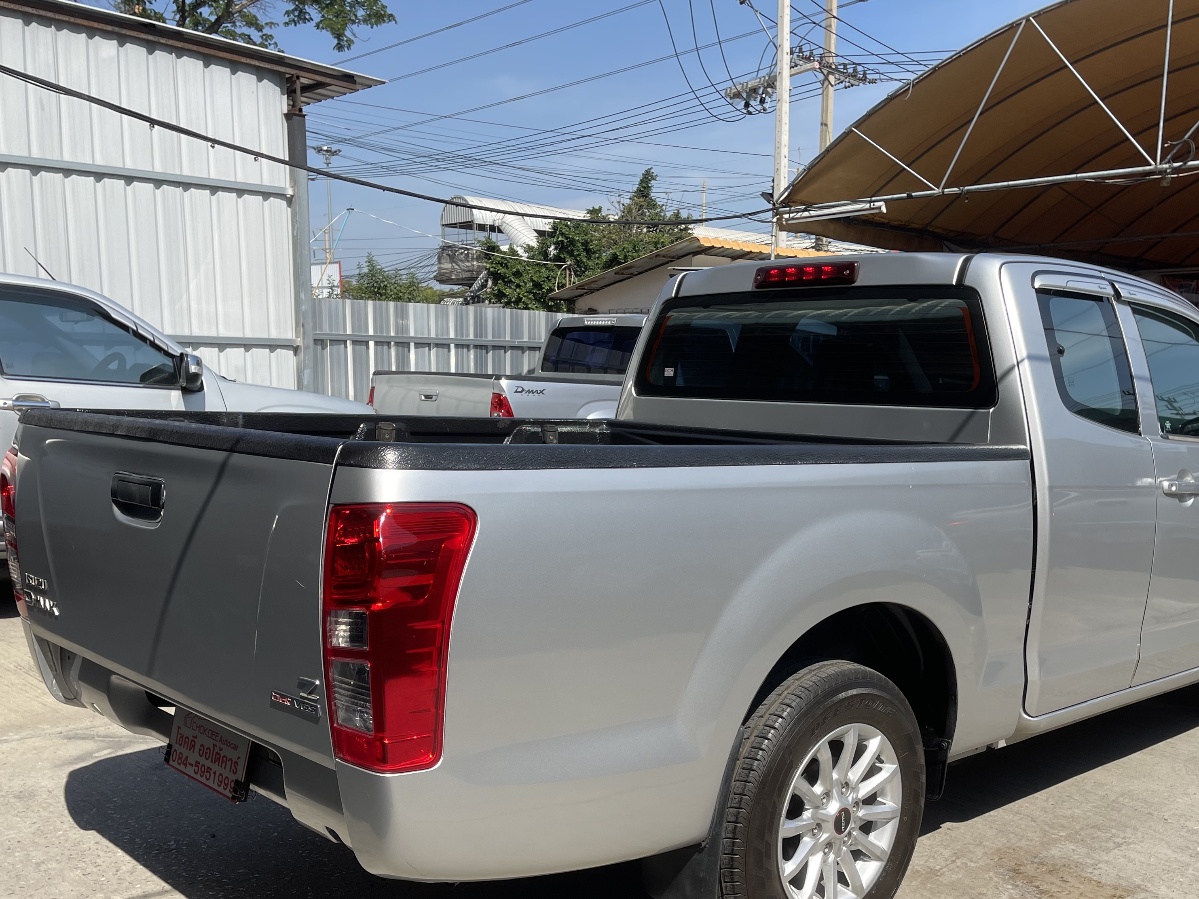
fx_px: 1178
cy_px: 586
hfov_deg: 53.8
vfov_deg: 41.4
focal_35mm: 34
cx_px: 682
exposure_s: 1/3559
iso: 32
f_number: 1.6
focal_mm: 5.1
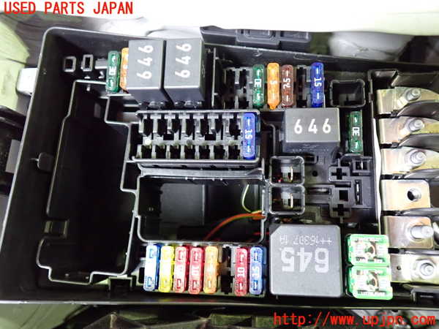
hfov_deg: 60.0
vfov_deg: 46.8
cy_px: 164
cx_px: 220
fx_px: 380
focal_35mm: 30
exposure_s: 1/30
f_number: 2.3
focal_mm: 5.4
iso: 800
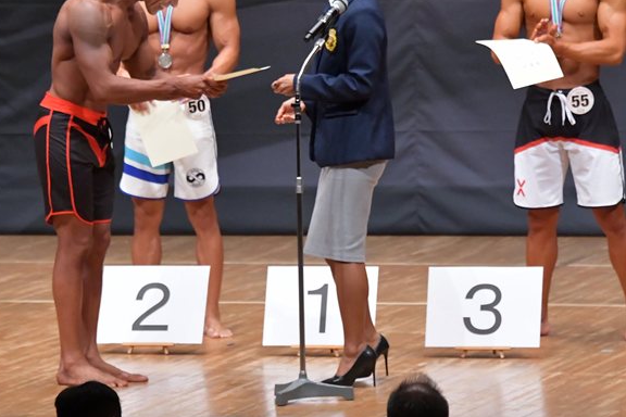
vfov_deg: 3.8
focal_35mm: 363
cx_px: 214
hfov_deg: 5.7
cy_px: 152
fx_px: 6312
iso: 8000
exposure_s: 1/400
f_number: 5.6
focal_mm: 180
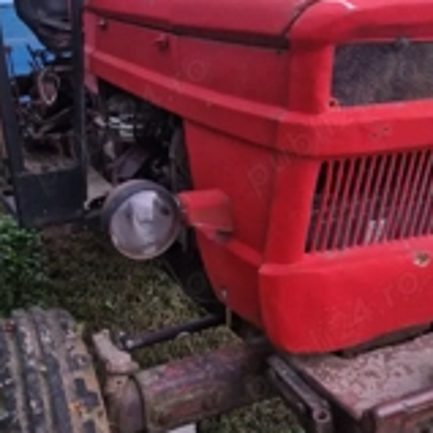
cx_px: 174
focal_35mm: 51
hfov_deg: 33.3
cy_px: 155
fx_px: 722
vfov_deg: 33.2
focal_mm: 5.4
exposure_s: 1/20
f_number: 1.8
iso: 1250
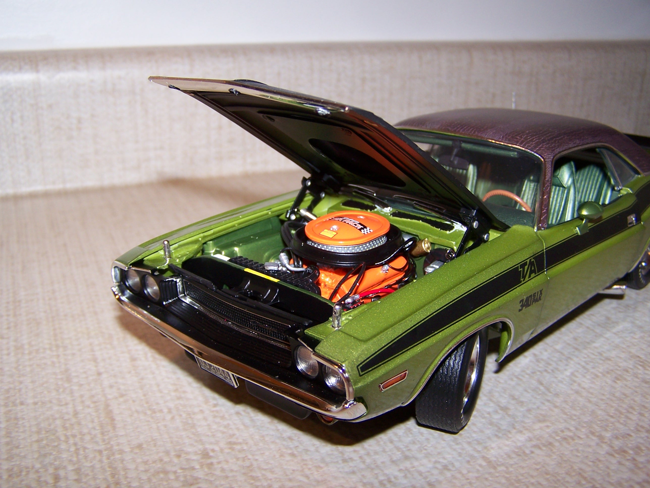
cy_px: 244
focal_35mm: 38
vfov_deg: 37.7
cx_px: 325
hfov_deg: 49.0
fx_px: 714
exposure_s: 1/60
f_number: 2.8
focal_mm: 6.3
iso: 80
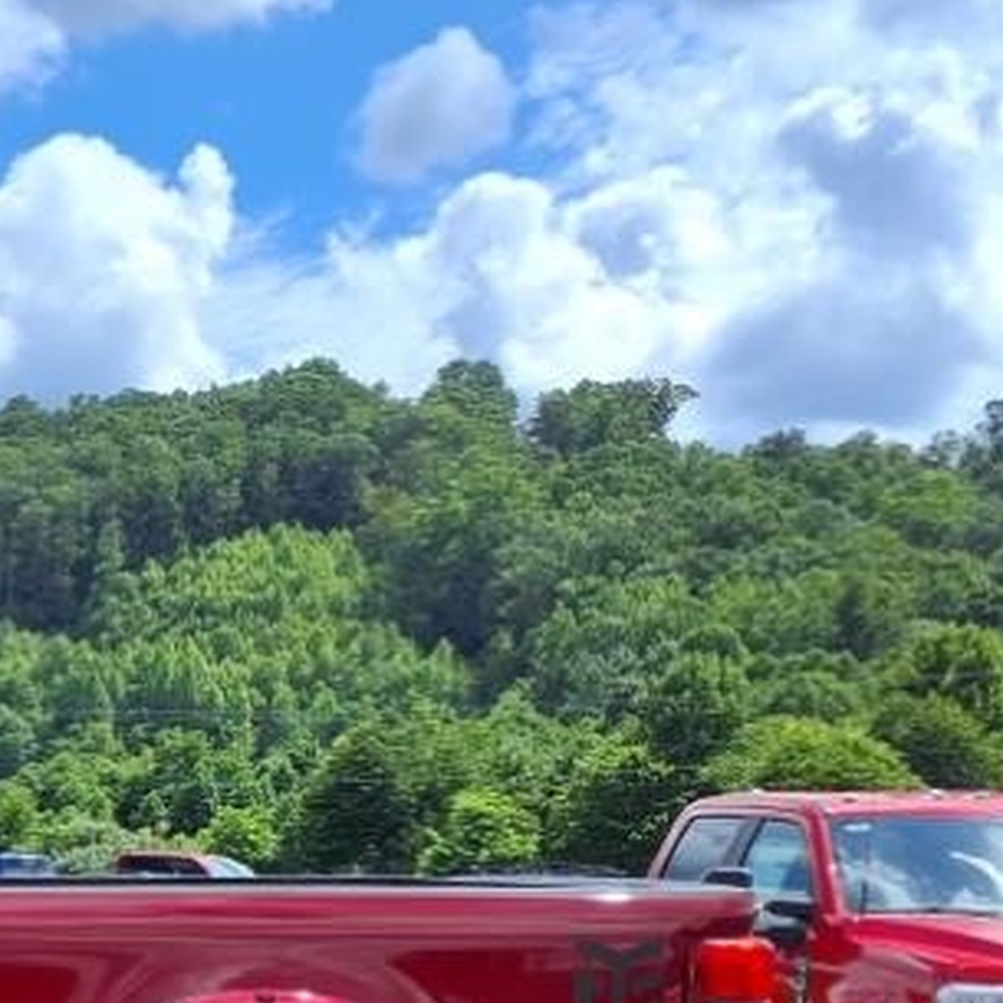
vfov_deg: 20.3
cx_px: -641
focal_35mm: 80
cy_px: 1207
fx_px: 2623
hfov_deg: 18.3
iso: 40
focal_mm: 3.58
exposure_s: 1/2500
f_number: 1.9
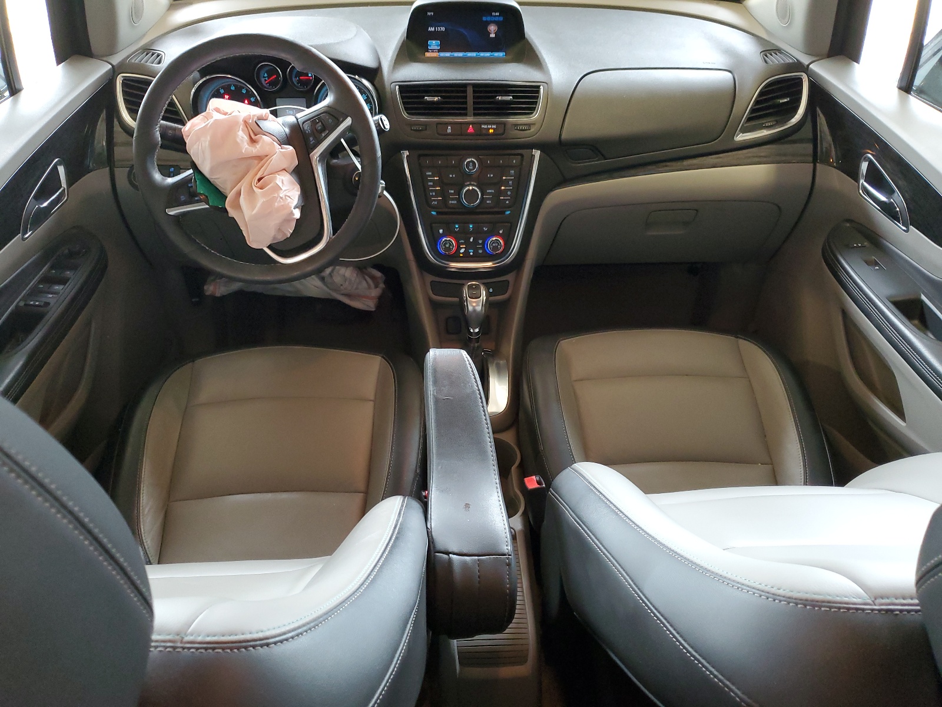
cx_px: 471
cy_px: 354
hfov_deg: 67.3
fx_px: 708
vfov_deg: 53.1
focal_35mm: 26
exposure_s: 1/60.2
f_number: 1.5
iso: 224
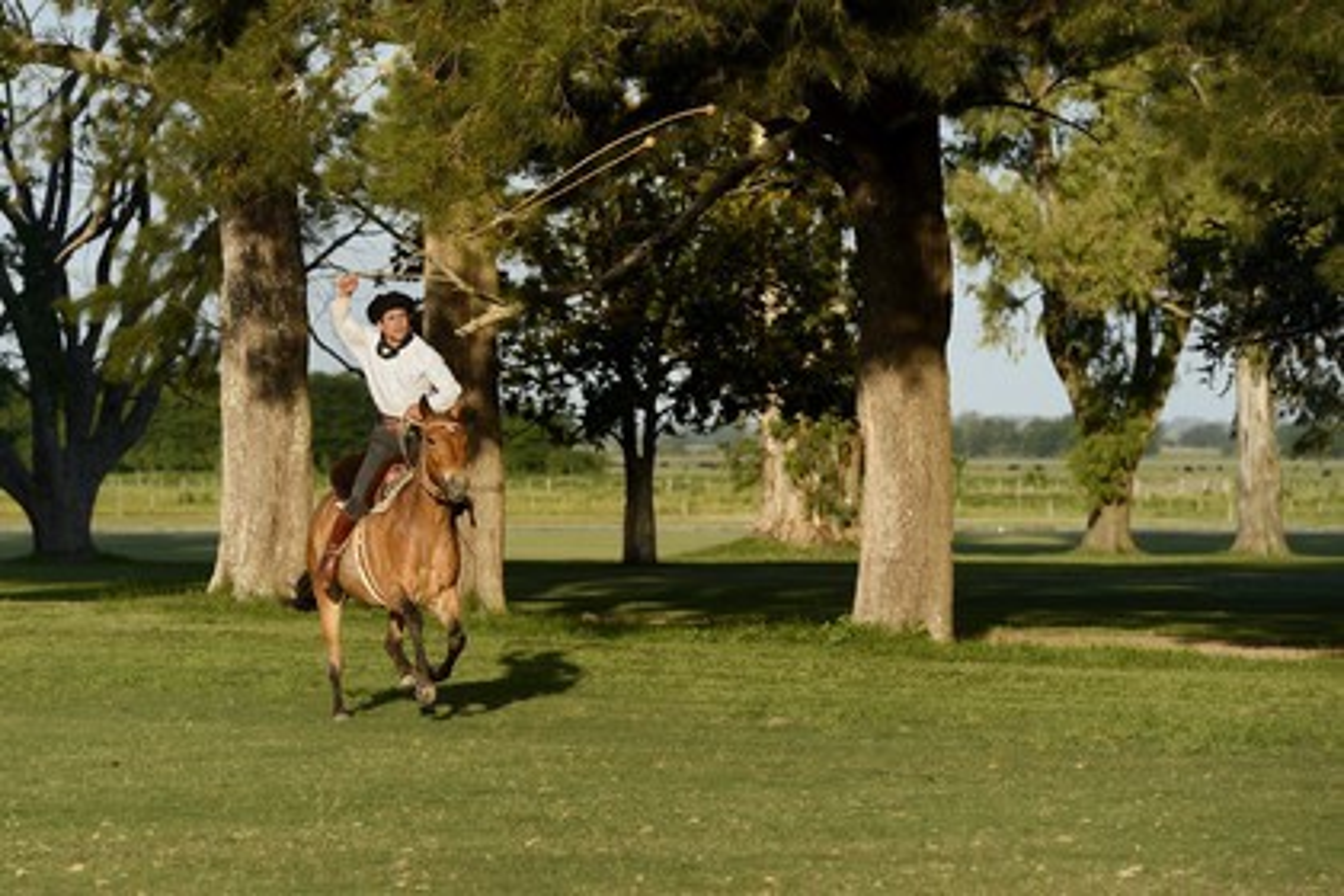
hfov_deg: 10.3
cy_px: 448
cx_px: 672
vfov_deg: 6.9
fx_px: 7466
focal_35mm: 200
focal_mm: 200
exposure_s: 1/800
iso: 400
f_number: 8
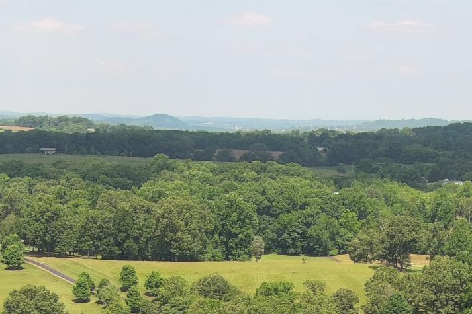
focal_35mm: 122
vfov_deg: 10.5
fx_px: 1599
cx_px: 380
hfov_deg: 16.7
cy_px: 569
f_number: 2.8
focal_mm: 10.57
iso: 100
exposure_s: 1/45.6
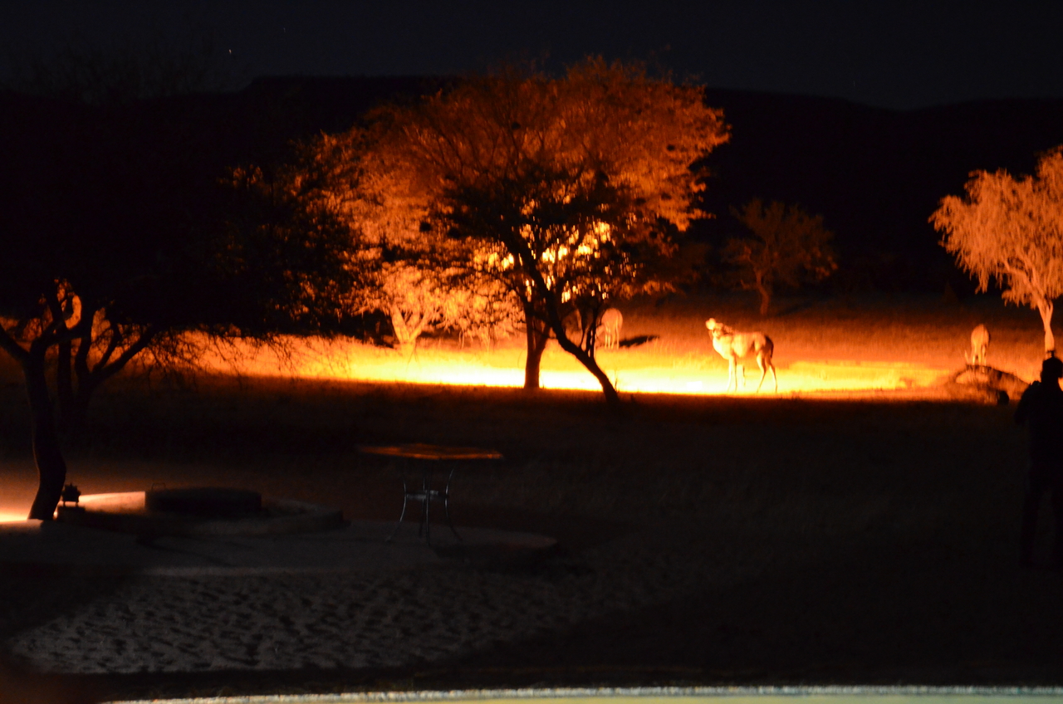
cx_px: 532
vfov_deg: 16.5
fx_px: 2431
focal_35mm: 82
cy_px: 352
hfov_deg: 24.7
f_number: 5.6
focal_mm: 55
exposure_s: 1.3
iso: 3200
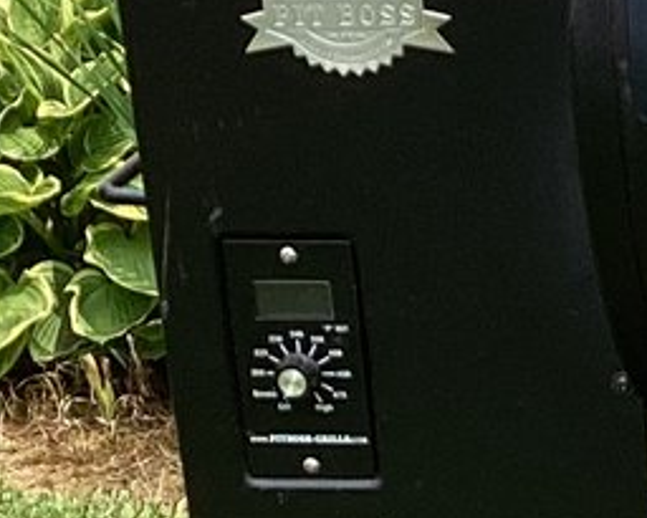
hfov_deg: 10.2
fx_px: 3429
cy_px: 630
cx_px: 1136
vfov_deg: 8.5
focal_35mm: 179
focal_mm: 3.3
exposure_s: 1/248
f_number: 2.4
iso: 25
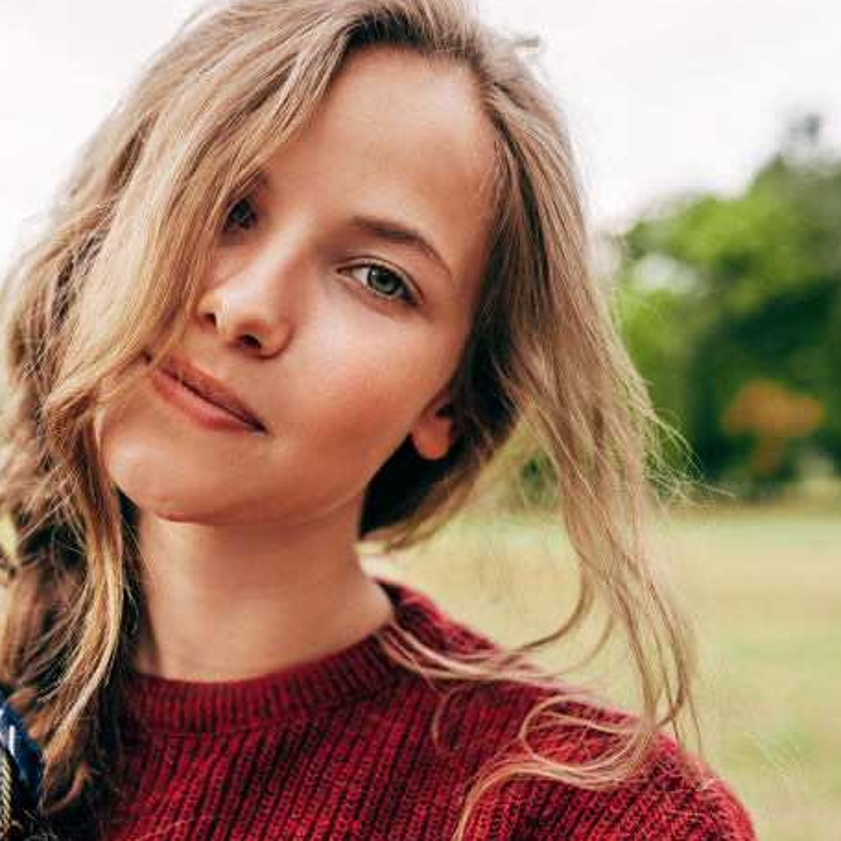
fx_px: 1237
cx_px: 349
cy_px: 420
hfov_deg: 37.4
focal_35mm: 45
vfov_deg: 37.6
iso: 200
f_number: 3.5
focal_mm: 35
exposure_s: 1/1000
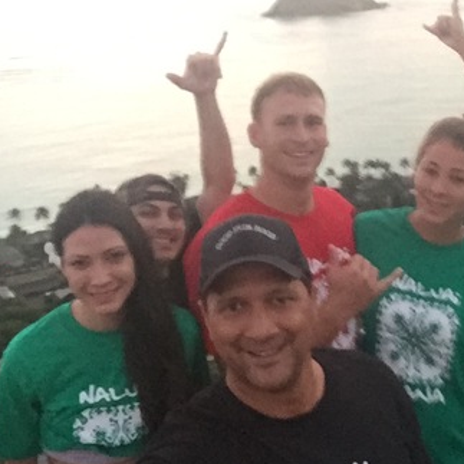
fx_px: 925
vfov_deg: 28.1
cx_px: 322
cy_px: 178
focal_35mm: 61
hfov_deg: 27.9
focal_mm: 2.65
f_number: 2.2
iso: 320
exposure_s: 1/30
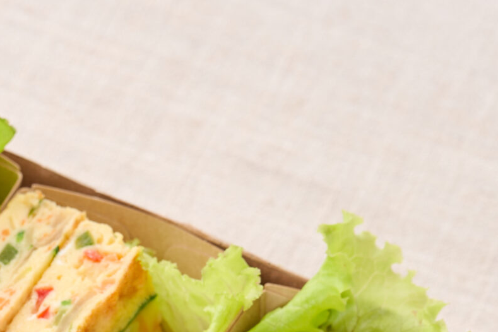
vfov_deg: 2.8
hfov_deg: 4.2
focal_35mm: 487
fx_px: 6736
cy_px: 513
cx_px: -158
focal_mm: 150
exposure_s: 1/100
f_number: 8
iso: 100
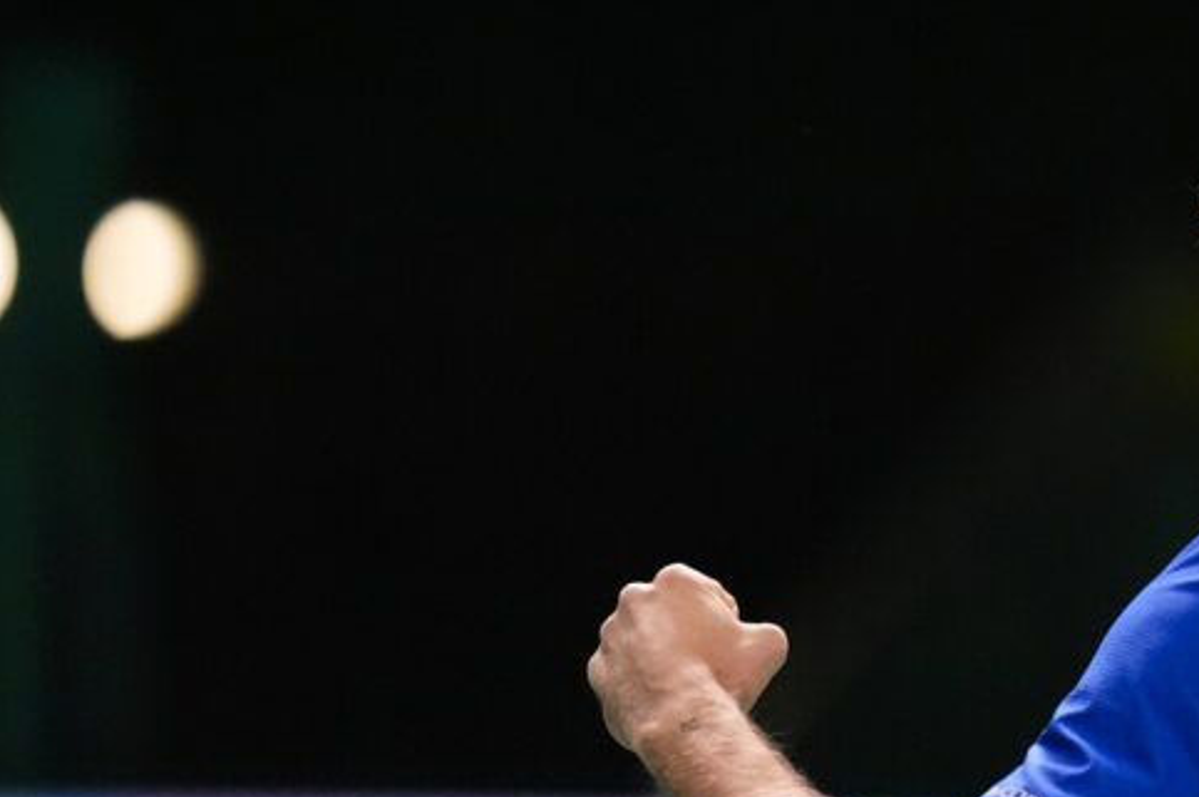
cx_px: 1159
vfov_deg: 1.7
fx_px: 27582
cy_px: 665
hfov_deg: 2.5
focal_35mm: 829
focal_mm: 400
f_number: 2.8
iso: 6400
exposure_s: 1/2500
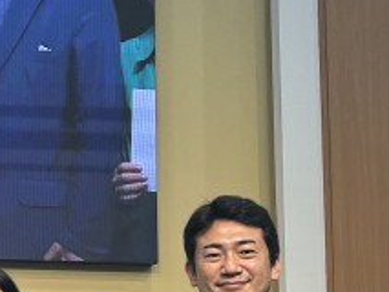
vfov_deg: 9.5
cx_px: -320
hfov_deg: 11.7
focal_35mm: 156
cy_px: 256
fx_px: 1754
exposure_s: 1/122
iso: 32
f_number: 1.6
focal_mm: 5.96
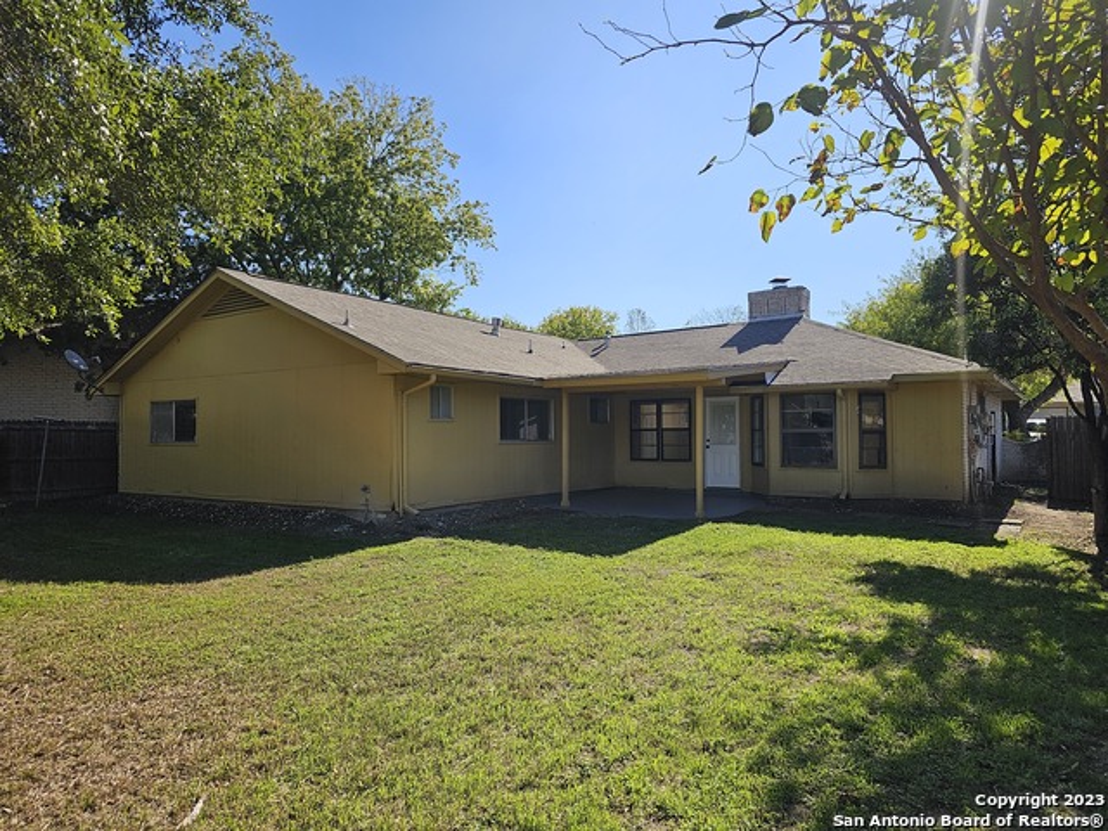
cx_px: 554
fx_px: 736
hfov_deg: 73.9
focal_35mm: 23
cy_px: 416
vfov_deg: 58.9
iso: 20
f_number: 1.7
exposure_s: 1/1255
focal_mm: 6.3
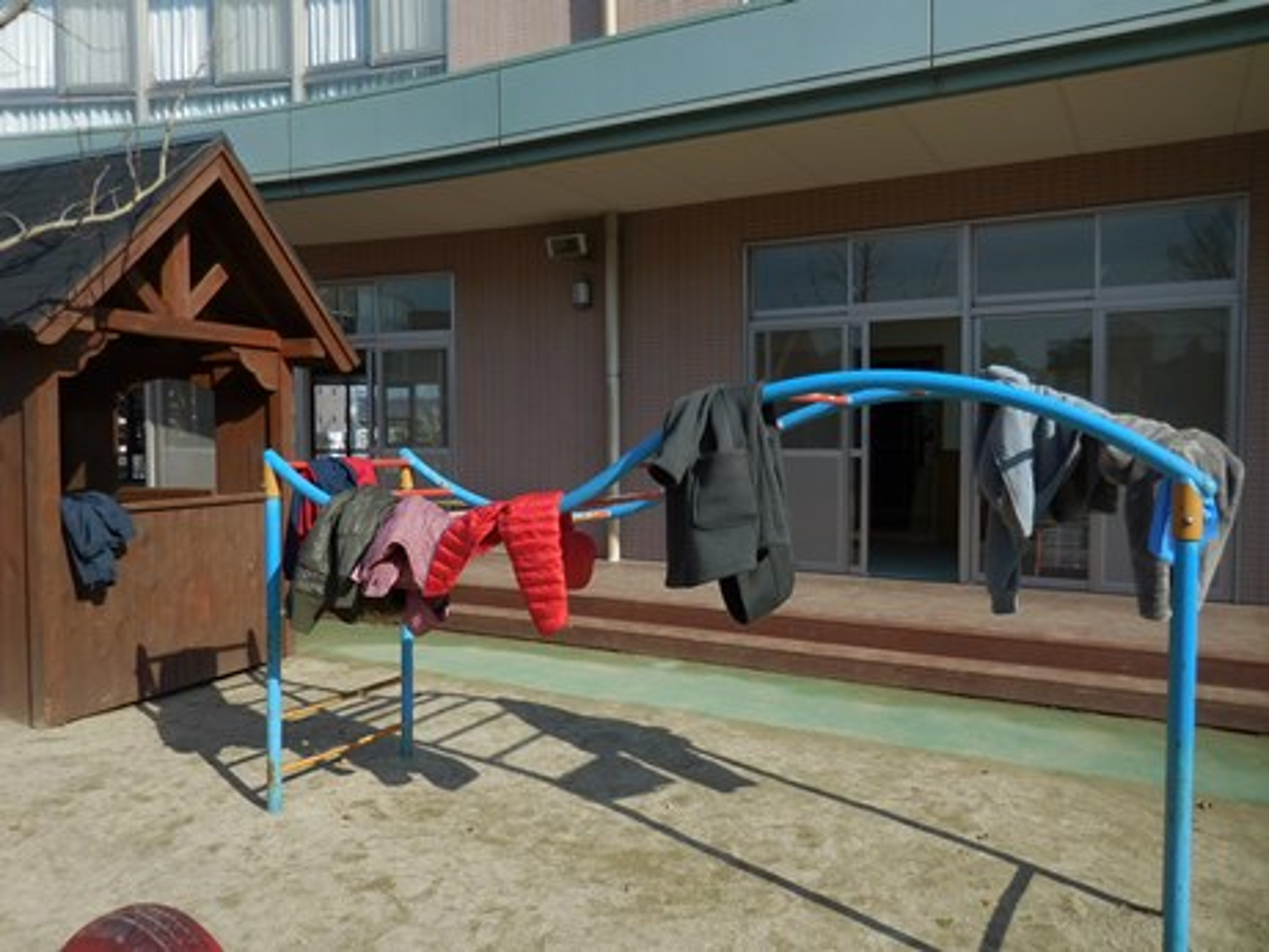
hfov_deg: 69.4
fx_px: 917
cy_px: 476
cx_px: 634
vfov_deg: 54.9
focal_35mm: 25
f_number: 3.3
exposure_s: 1/1600
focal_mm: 4.5
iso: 125
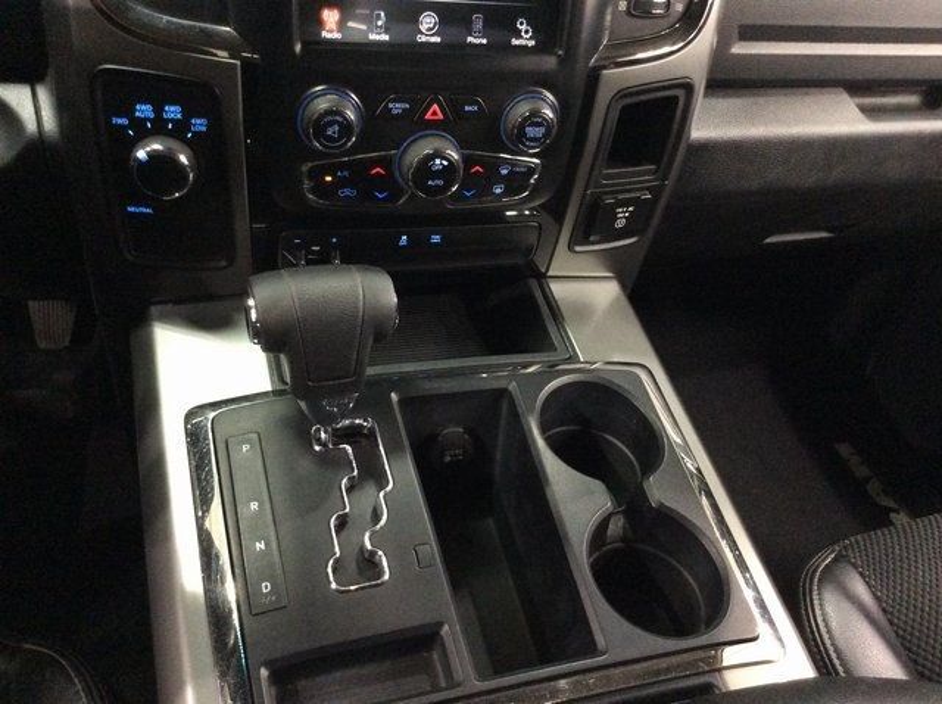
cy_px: 352
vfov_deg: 44.1
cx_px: 471
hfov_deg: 56.9
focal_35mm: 32
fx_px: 870
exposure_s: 1/15
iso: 400
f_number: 2.4
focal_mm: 3.3
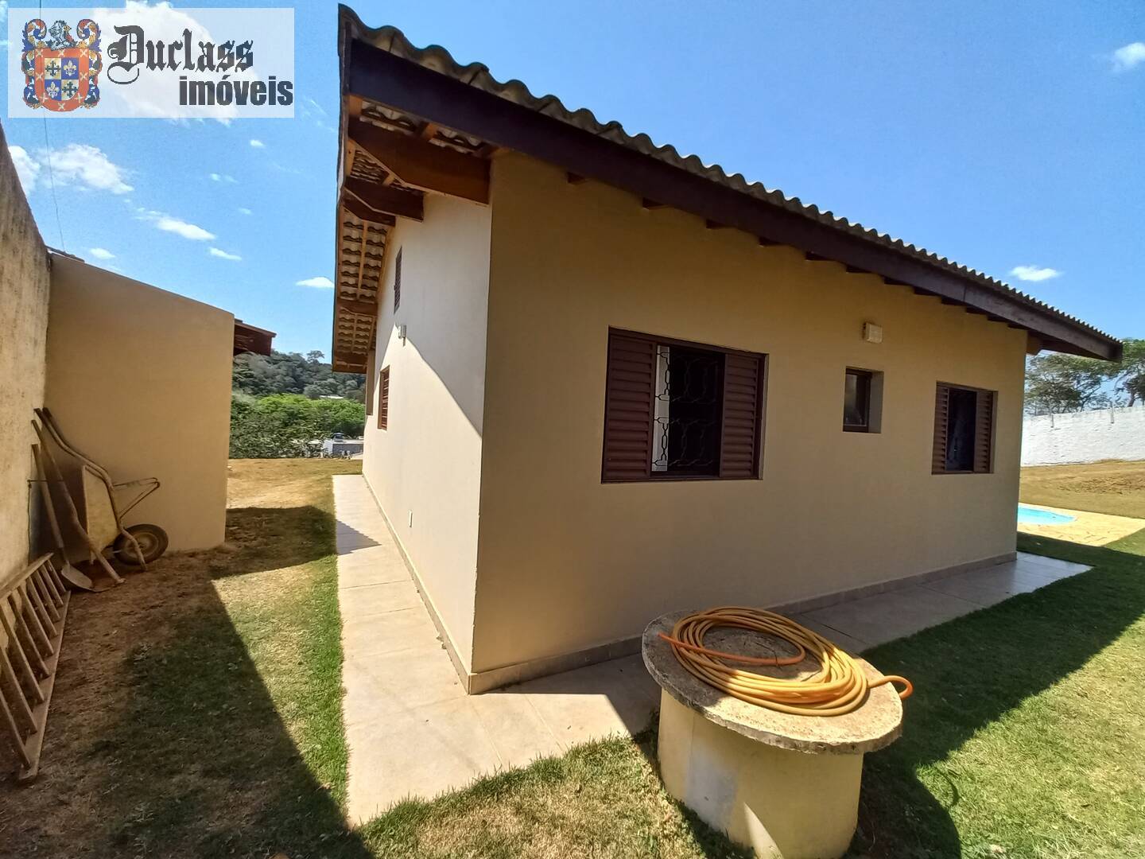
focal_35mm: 13
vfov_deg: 89.9
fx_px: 430
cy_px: 430
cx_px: 572
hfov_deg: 106.2
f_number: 2.2
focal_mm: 1.42
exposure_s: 1/870
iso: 40
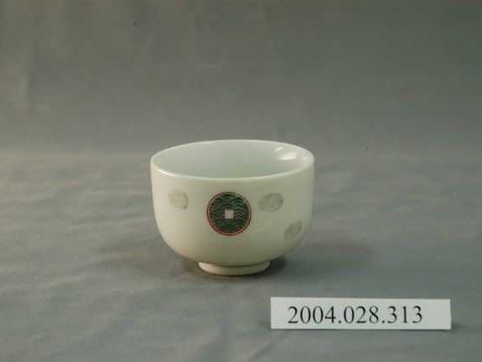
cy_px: 182
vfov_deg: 12.9
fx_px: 1602
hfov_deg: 17.1
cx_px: 229
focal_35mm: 115
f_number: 8
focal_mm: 70
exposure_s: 1/20
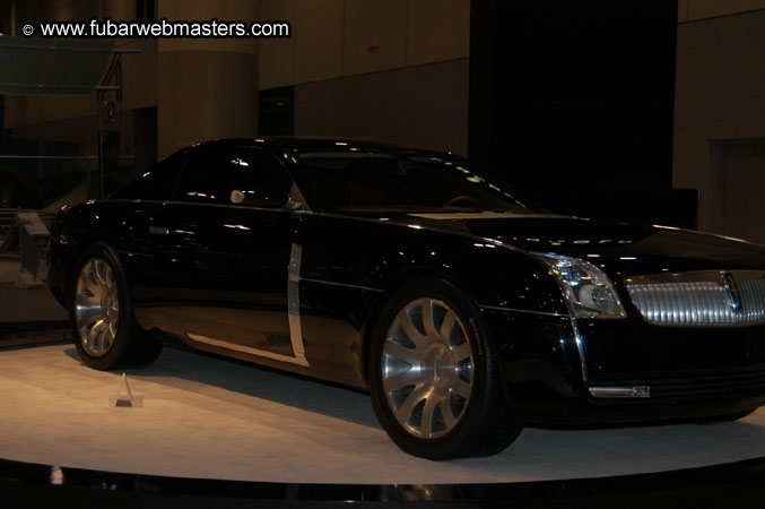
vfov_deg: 22.6
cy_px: 254
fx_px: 1274
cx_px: 382
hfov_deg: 33.4
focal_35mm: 60
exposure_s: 1/60
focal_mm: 40
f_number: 5
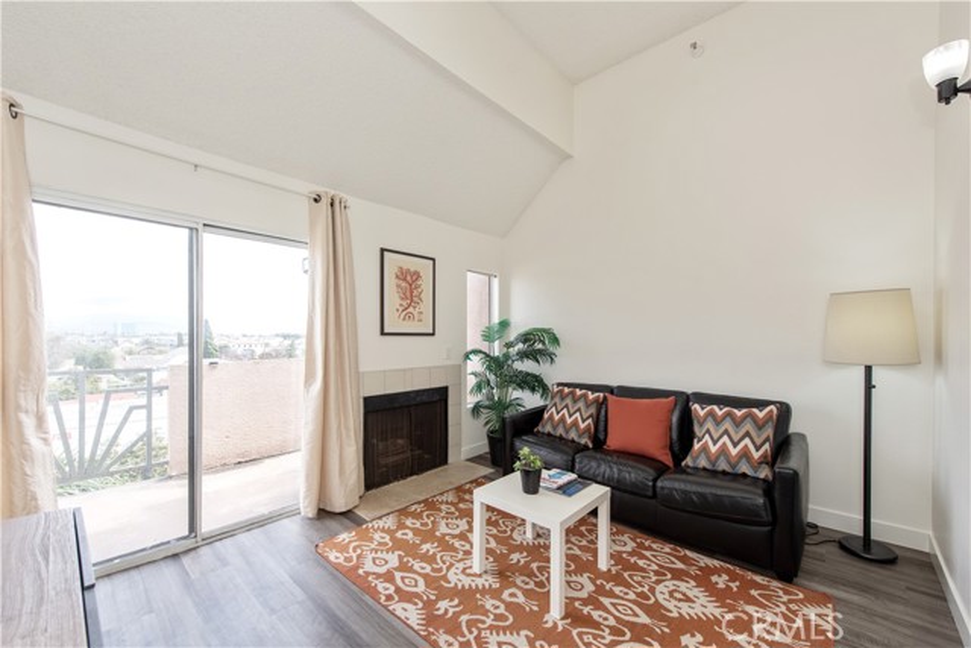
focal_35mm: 14
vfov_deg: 81.2
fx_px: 378
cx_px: 486
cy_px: 324
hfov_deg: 104.2
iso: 140
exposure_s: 1/125
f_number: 5.6
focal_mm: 14
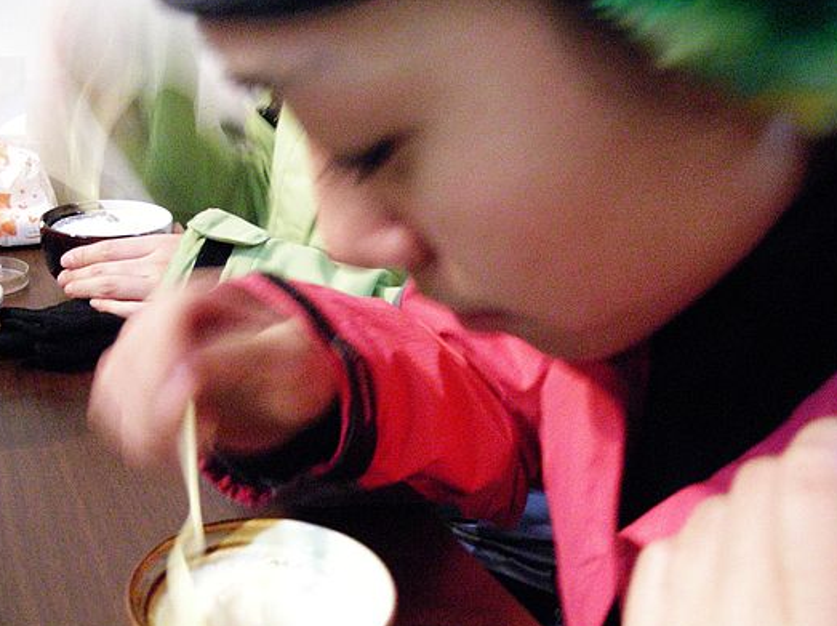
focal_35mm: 40
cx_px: 429
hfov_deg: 46.8
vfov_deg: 35.9
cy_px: 311
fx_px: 966
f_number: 3.5
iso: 800
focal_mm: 6.3
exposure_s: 1/4.2
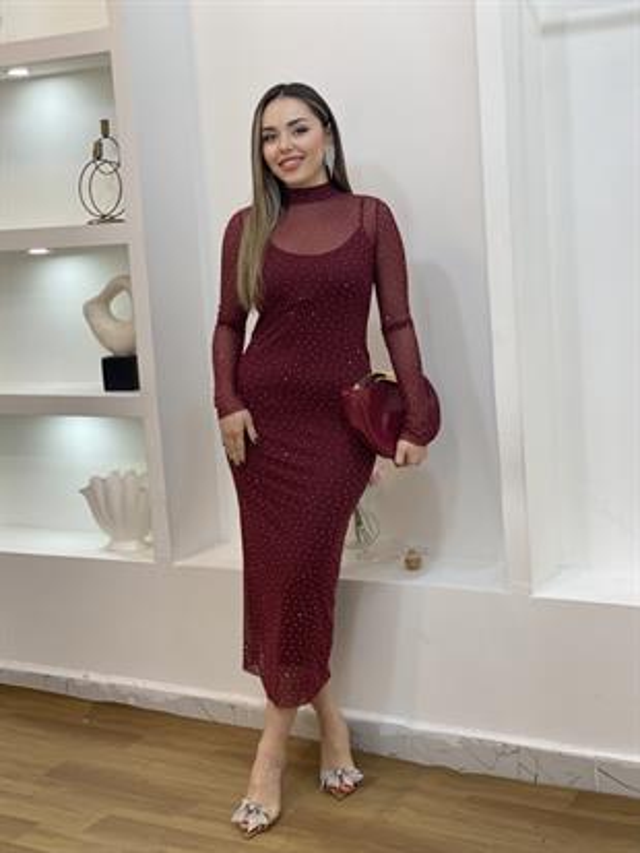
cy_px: 426
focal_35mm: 52
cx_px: 320
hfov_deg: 28.0
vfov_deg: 36.8
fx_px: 1281
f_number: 2
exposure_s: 1/100
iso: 80
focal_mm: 6
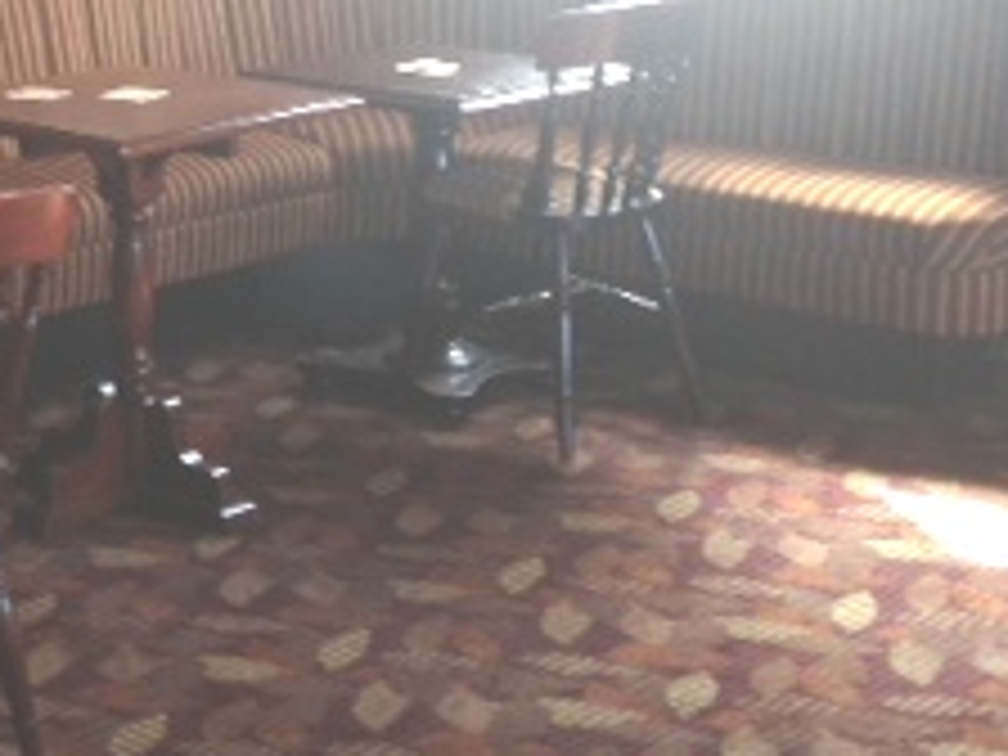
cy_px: -36
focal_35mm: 100
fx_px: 2912
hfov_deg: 18.9
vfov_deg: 14.5
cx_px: -104
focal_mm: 4.28
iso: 50
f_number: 2.4
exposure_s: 1/30
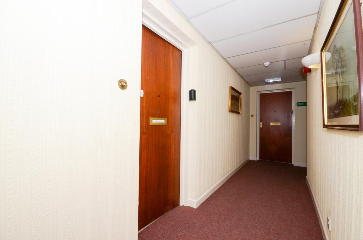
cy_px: 120
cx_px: 182
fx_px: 151
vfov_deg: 77.1
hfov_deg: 100.5
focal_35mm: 15
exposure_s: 1/250
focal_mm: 10
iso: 640
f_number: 14
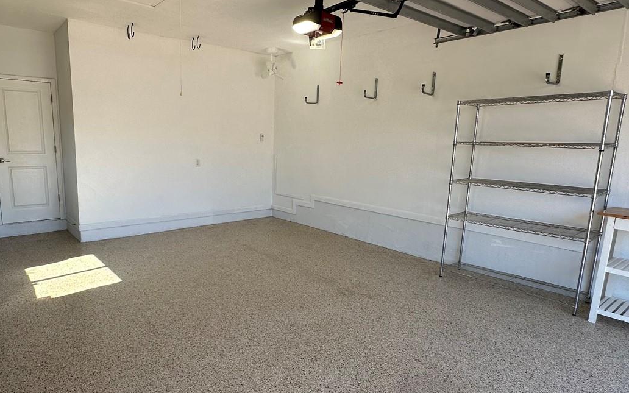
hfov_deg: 76.3
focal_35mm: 23
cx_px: 252
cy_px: 207
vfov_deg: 53.0
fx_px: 394
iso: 40
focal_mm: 2.22
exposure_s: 1/255
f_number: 2.2
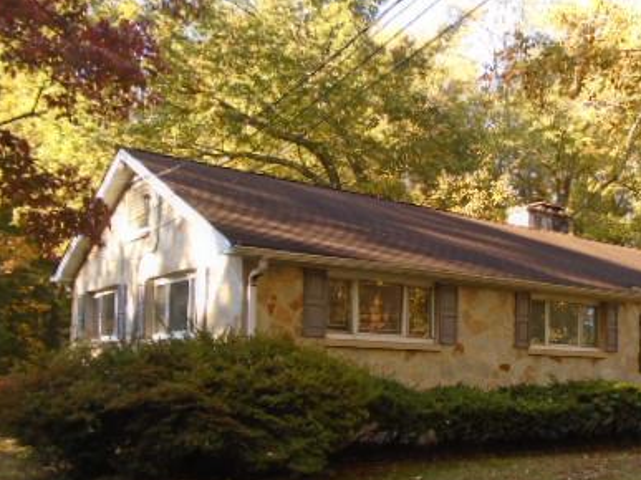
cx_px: 489
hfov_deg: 42.4
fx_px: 796
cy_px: 339
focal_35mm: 43
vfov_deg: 33.1
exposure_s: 1/80
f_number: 3.2
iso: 100
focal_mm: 4.6
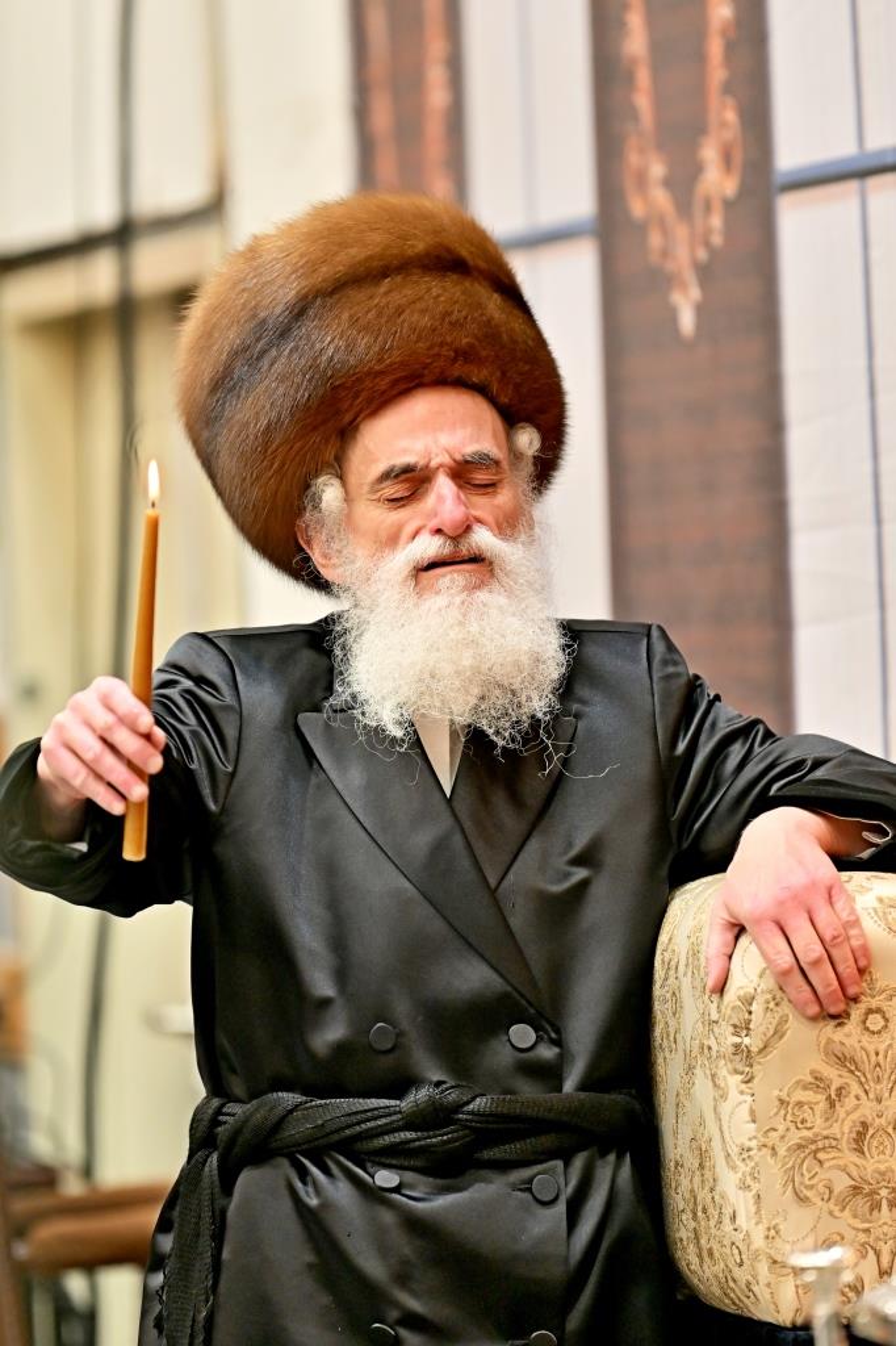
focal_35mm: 300
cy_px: 673
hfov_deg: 4.6
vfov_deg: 6.9
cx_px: 448
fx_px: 11207
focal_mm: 200
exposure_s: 1/200
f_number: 2.8
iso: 400
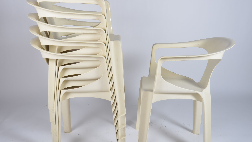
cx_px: 127
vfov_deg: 31.2
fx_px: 254
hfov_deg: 52.8
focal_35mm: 38
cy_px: 69
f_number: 11
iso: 100
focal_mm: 24
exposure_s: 1/125
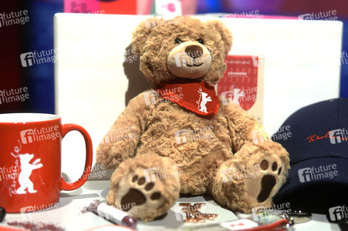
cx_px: 174
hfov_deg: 43.6
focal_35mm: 45
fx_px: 435
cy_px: 116
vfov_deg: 29.8
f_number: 2
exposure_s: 1/800
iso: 640
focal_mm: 30
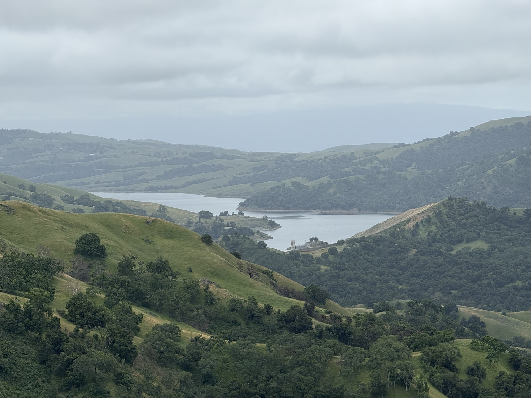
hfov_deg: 16.4
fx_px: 1841
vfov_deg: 12.3
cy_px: 199
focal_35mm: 120
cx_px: 266
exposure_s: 1/2024
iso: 50
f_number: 2.8
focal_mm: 15.66
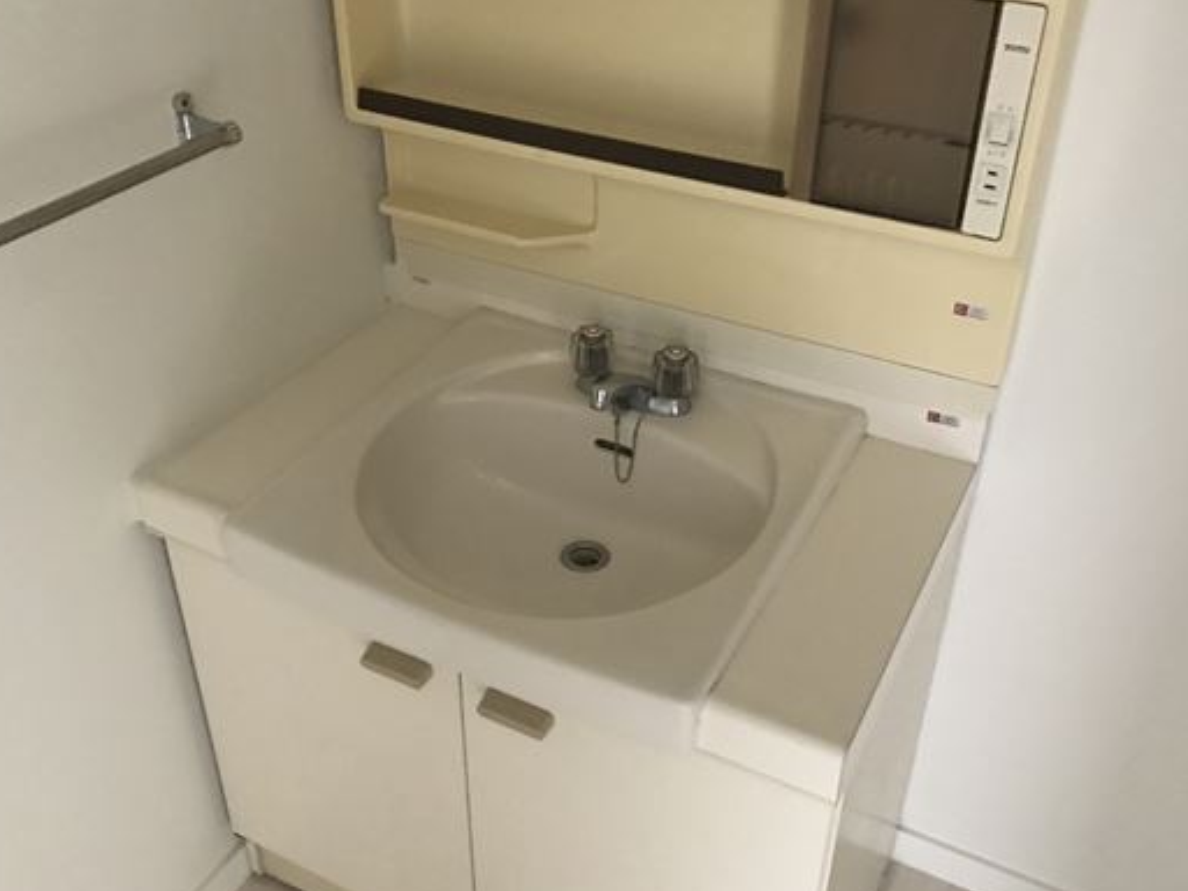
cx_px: 599
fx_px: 1201
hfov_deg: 52.6
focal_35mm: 35
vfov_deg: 40.7
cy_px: 404
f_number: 1.8
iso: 80
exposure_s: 1/6
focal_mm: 3.99
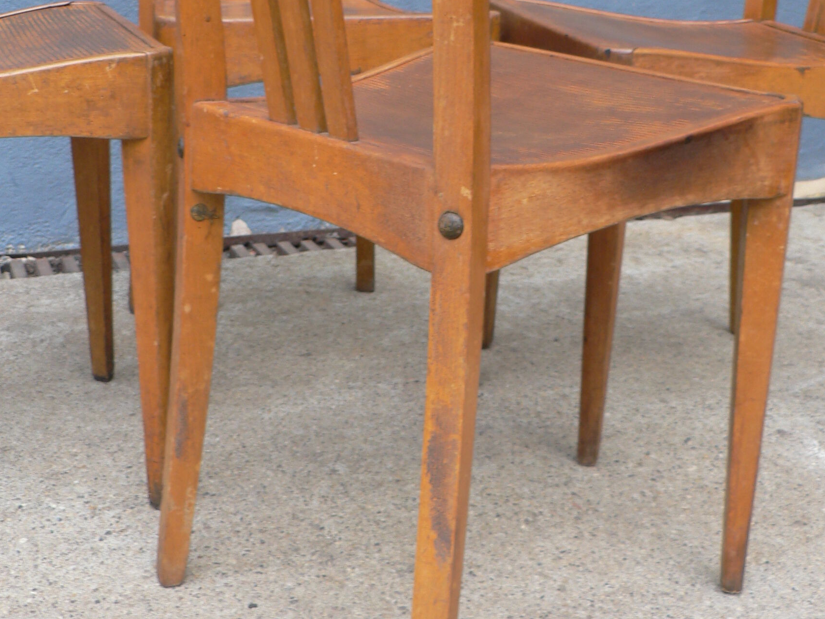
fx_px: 1287
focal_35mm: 54
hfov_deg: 35.5
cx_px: 447
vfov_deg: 26.9
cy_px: 211
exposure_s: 1/30
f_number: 2.8
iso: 80
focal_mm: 6
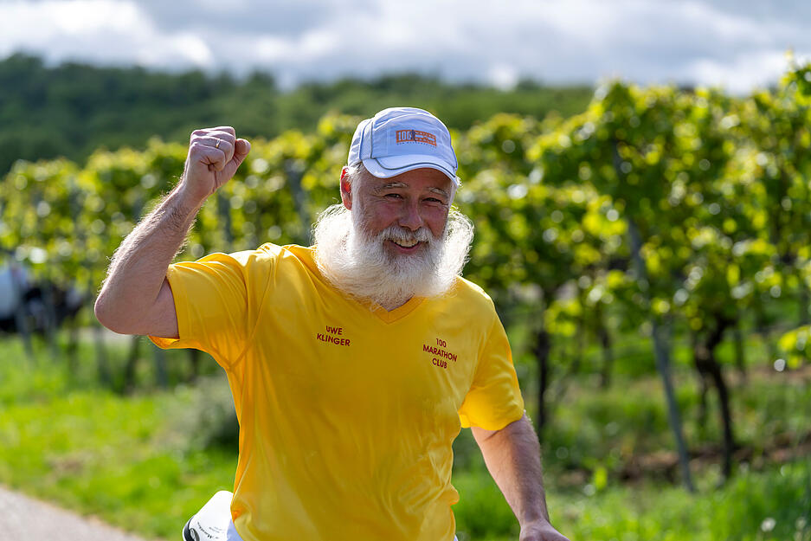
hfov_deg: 17.3
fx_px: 2659
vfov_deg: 11.6
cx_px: 406
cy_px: 270
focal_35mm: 118
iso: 100
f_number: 4
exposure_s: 1/640
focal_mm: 118
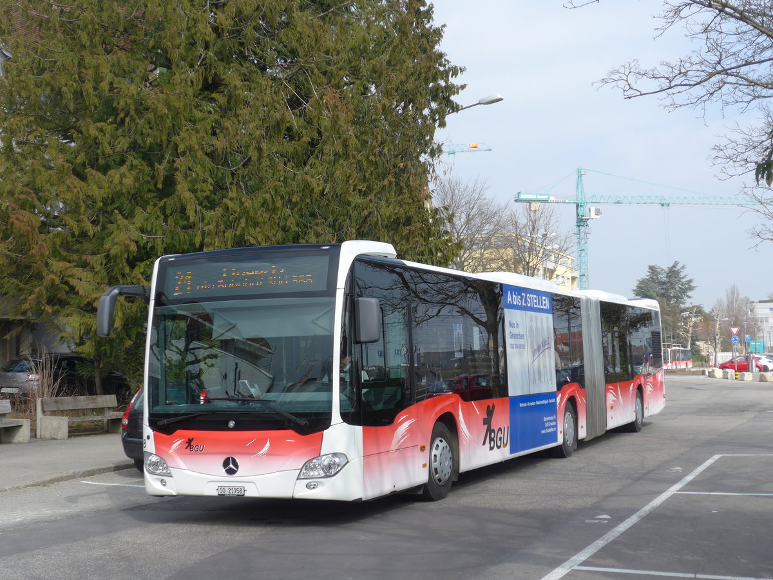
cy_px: 290
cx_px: 386
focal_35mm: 50
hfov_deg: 38.2
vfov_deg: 29.1
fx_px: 1117
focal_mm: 10.7
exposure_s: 1/800
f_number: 3.3
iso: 80
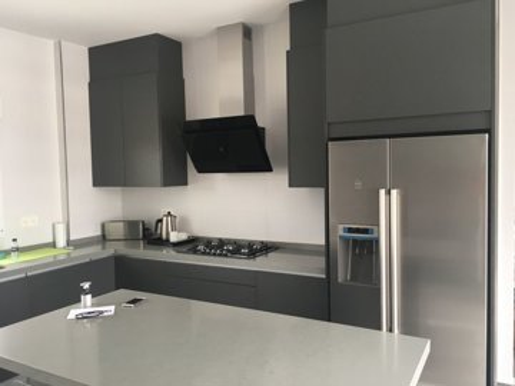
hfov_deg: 61.7
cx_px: 258
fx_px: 431
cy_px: 193
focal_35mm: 29
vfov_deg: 48.2
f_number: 2.2
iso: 50
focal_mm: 4.15
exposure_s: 1/33
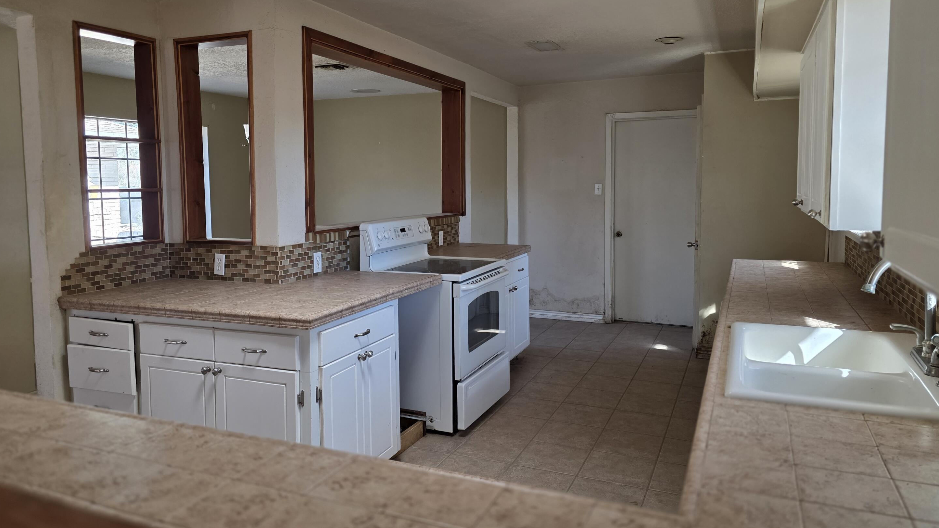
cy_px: 211
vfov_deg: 44.2
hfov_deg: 71.9
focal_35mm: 26
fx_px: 647
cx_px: 462
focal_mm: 6.3
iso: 125
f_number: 1.7
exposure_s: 1/180
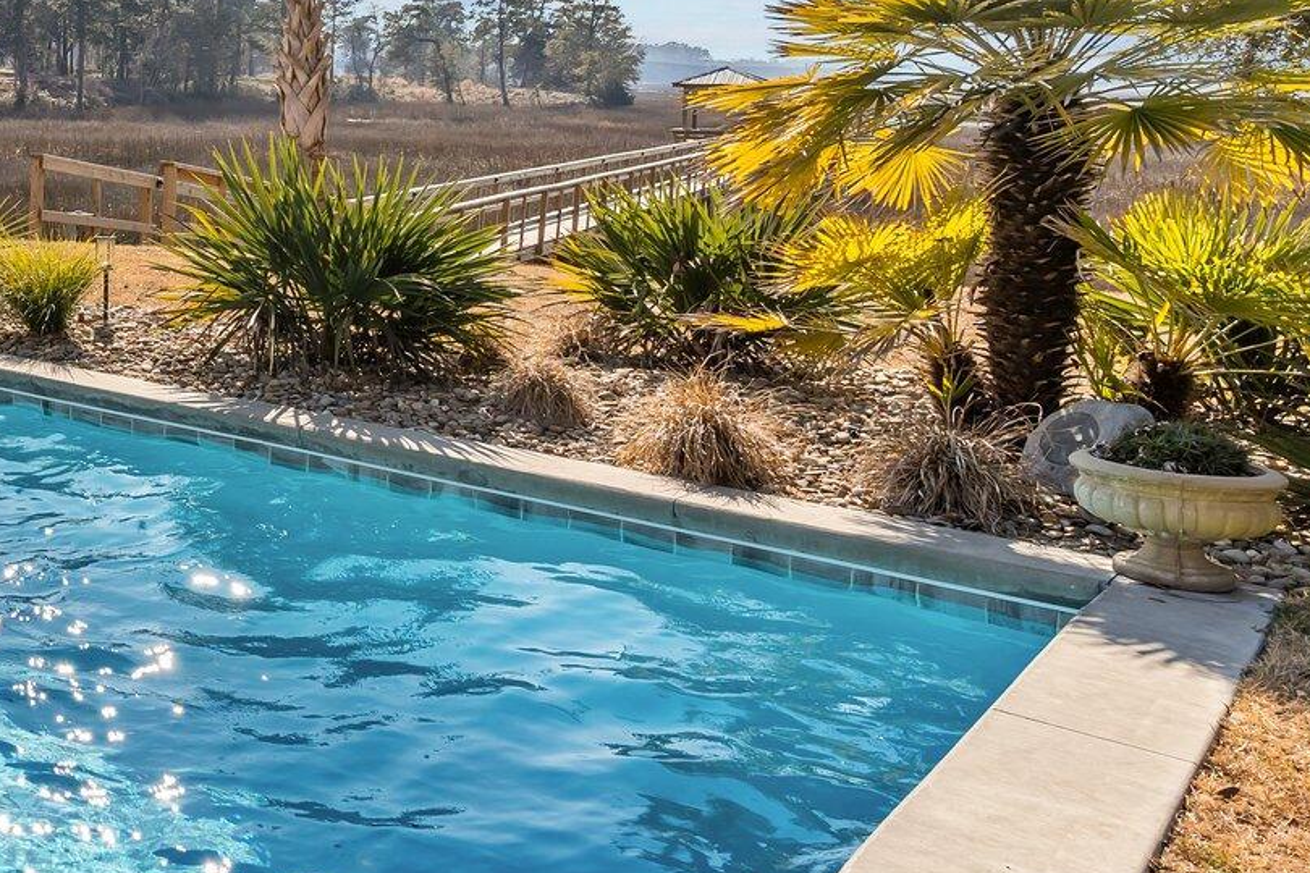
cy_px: 183
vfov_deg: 30.5
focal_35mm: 43
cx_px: -192
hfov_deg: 36.8
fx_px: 1565
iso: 125
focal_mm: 17
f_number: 7.1
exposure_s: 1/800
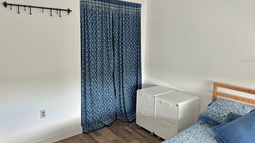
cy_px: 61
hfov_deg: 69.8
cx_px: 124
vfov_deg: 42.8
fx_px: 183
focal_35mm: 27
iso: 250
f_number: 1.78
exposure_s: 1/119
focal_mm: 6.86
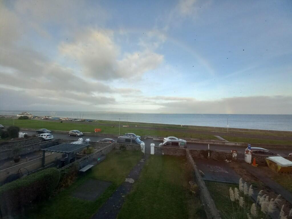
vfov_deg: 89.9
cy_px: 110
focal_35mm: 13
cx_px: 146
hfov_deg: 106.2
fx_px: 110
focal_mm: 1.13
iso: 40
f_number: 2.2
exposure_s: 1/204
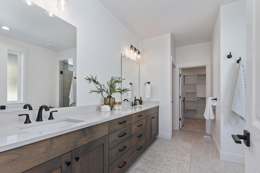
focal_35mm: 16
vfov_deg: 73.7
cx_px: 128
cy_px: 92
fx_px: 116
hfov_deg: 96.7
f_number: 6.3
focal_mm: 15
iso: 320
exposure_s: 1/160
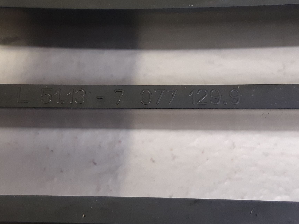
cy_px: 93
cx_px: 144
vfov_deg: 45.3
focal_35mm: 31
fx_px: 268
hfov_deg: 58.3
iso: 250
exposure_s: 1/40
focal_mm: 3.93
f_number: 1.7
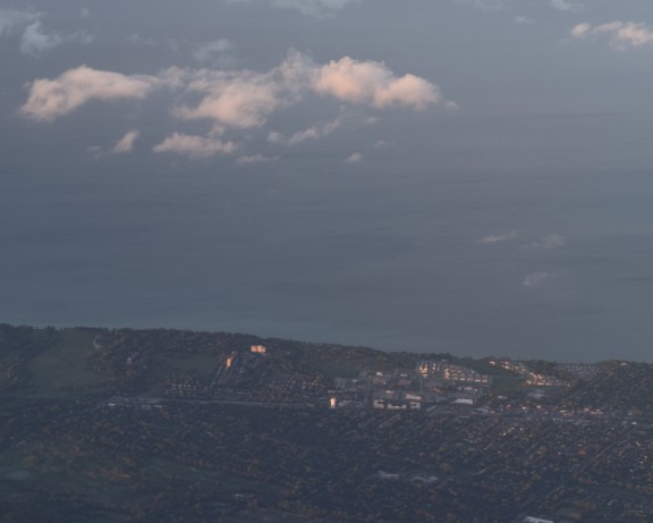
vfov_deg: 12.8
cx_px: 409
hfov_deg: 16.0
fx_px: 2320
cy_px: 149
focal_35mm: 120
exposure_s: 1/80
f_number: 9
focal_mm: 48
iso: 400
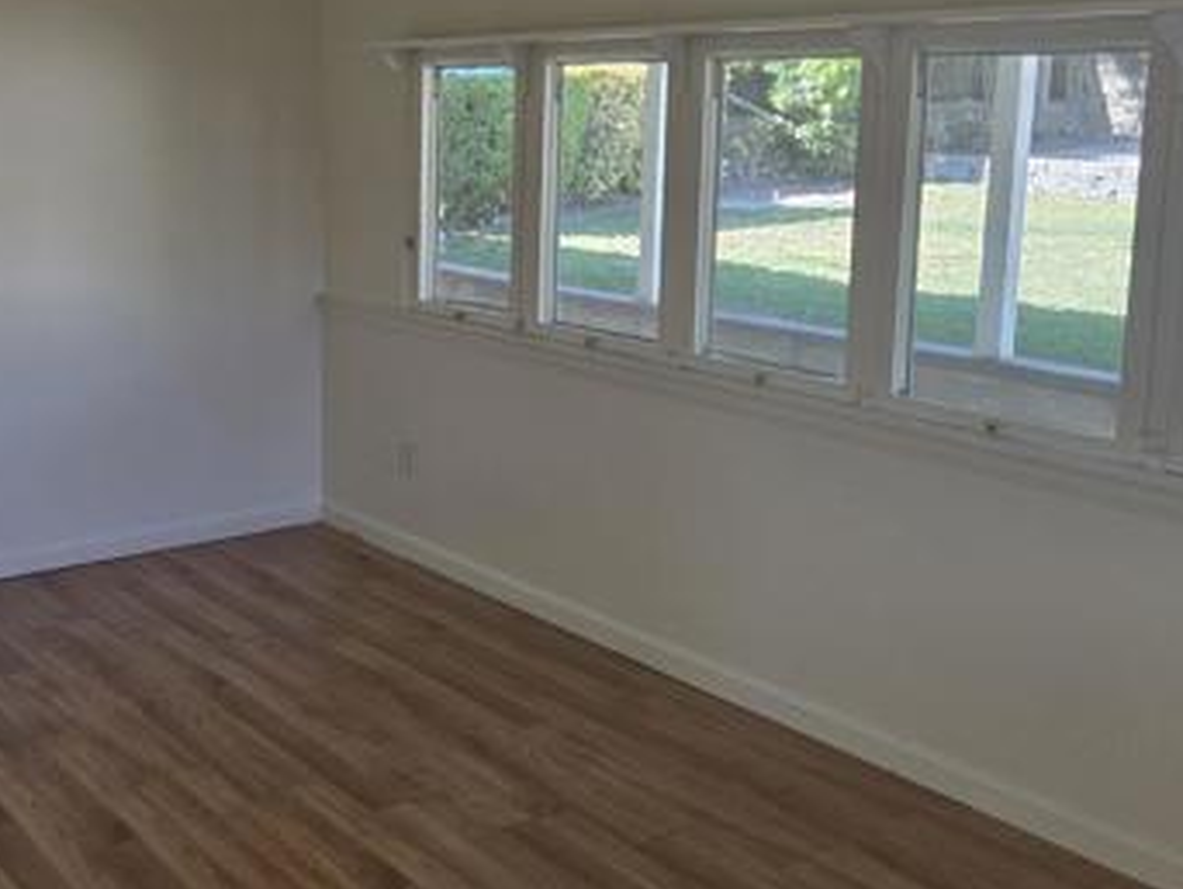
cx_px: 308
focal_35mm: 43
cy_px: 287
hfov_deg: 42.6
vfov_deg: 33.3
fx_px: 1471
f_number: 1.8
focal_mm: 5.4
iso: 50
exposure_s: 1/120
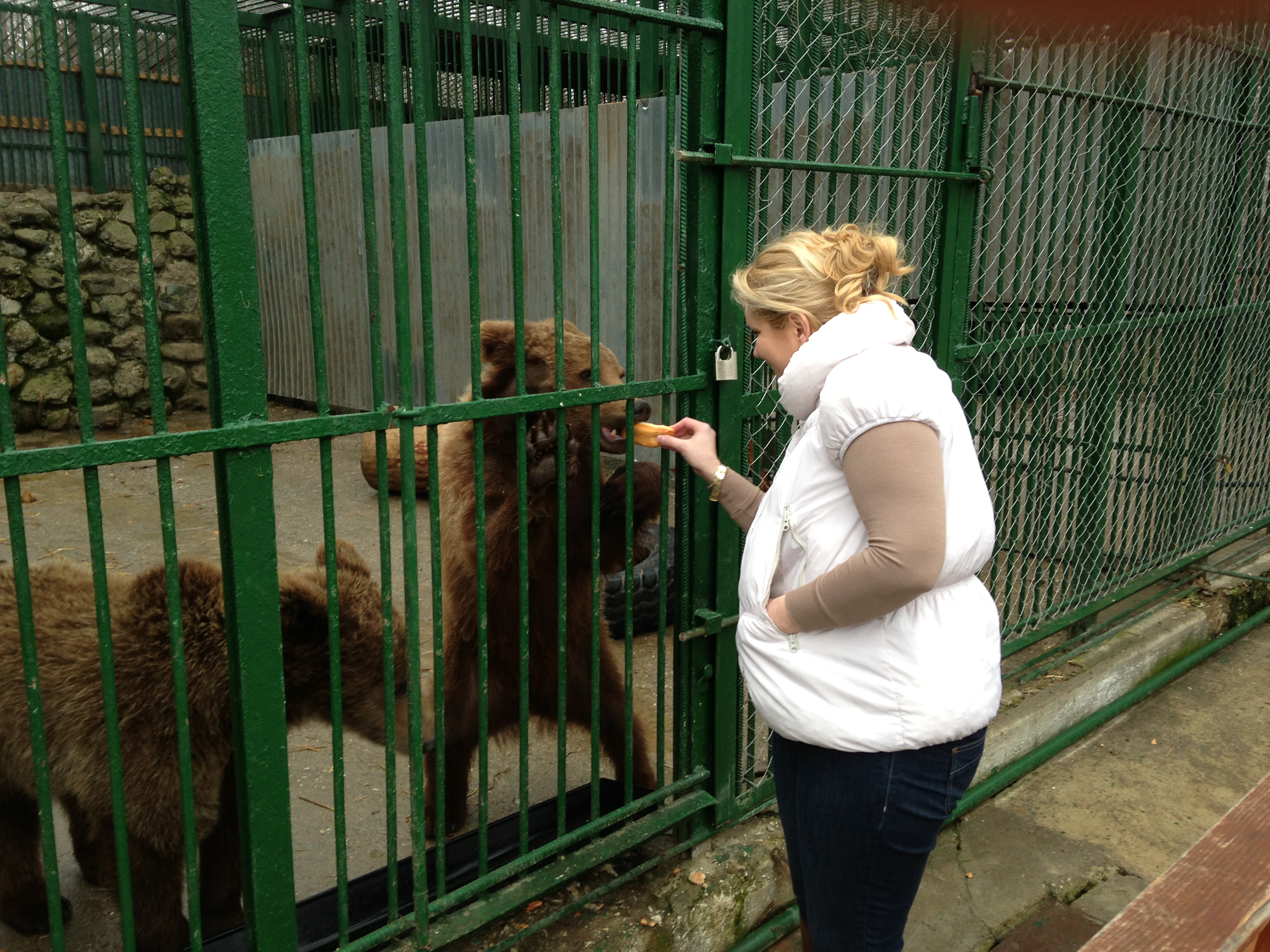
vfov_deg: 42.9
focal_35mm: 33
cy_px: 476
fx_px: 1211
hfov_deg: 55.4
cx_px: 635
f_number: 2.4
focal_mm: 4.13
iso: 50
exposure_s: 1/60
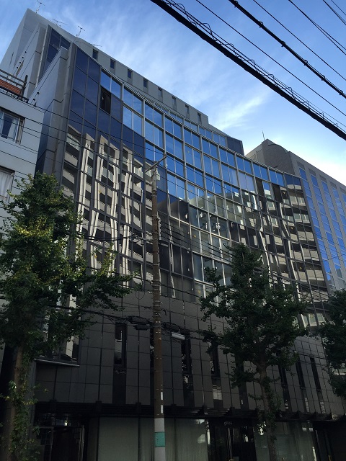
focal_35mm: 29
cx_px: 173
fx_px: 386
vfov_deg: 61.7
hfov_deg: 48.2
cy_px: 230
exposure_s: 1/989
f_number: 2.2
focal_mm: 4.15
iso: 32
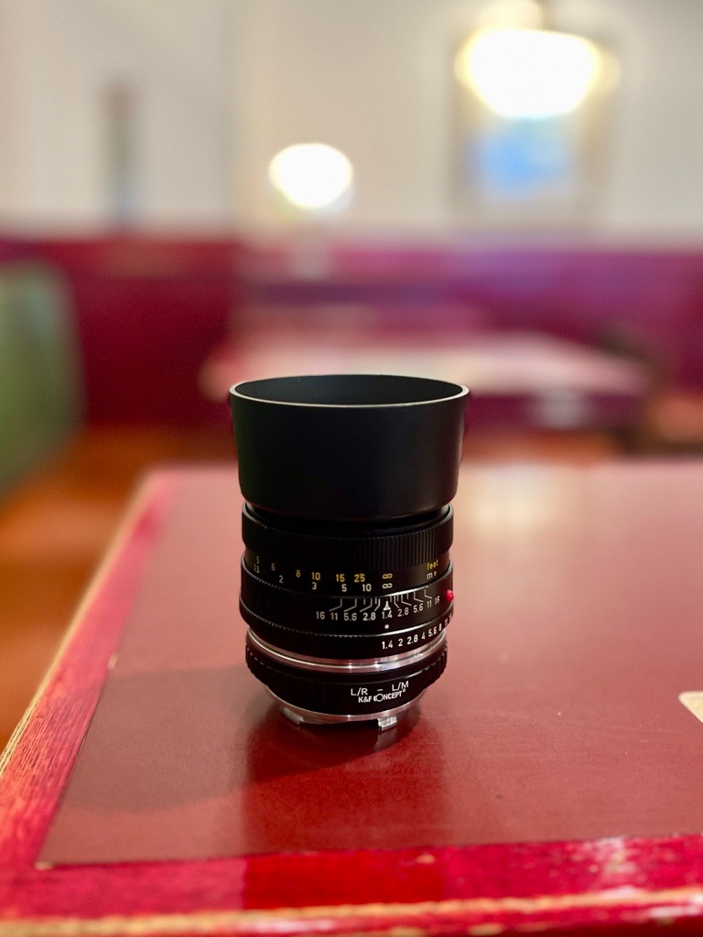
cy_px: 468
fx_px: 704
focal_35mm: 26
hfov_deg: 53.1
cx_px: 352
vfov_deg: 67.3
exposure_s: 1/50
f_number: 1.5
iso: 320
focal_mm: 5.7
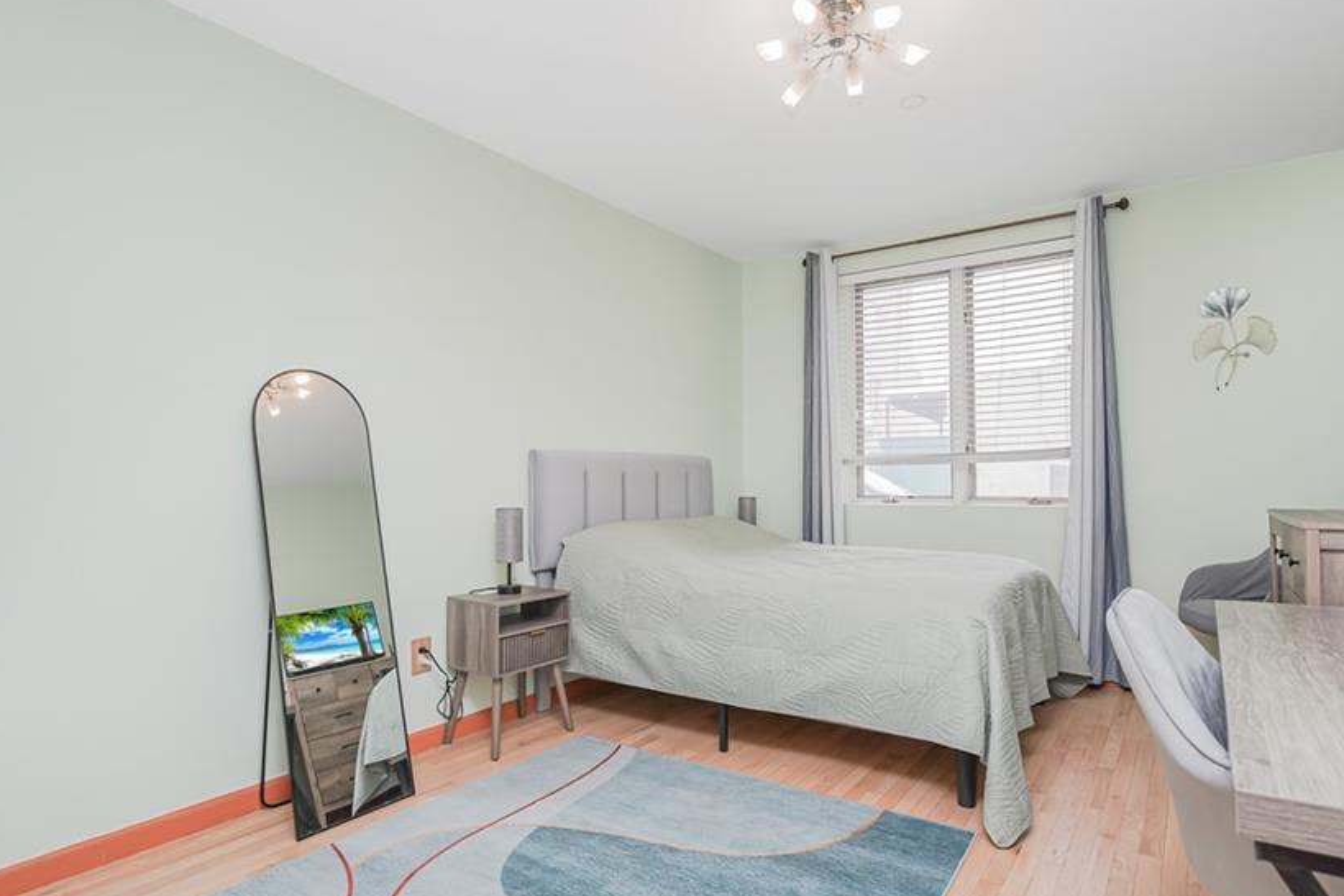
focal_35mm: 20
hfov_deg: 83.9
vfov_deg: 61.9
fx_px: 747
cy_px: 469
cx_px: 701
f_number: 5
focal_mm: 16
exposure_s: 1/50
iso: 100
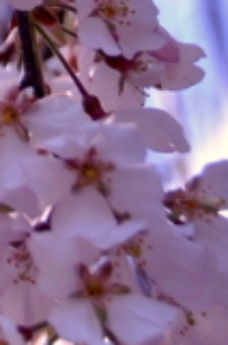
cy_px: -265
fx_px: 2194
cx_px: -366
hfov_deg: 5.7
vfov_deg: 8.6
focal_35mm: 230
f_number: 5
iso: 200
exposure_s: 1/320
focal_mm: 24
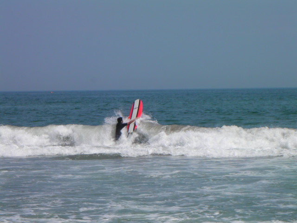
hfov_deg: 12.2
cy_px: 112
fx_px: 1390
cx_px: 148
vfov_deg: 9.2
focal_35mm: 162
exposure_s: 1/513
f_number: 5.7
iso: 50
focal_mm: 27.1
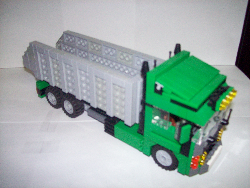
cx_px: 125
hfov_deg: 51.4
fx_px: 260
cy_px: 94
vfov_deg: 39.6
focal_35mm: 36
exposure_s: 1/64
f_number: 2.7
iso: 140
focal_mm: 6
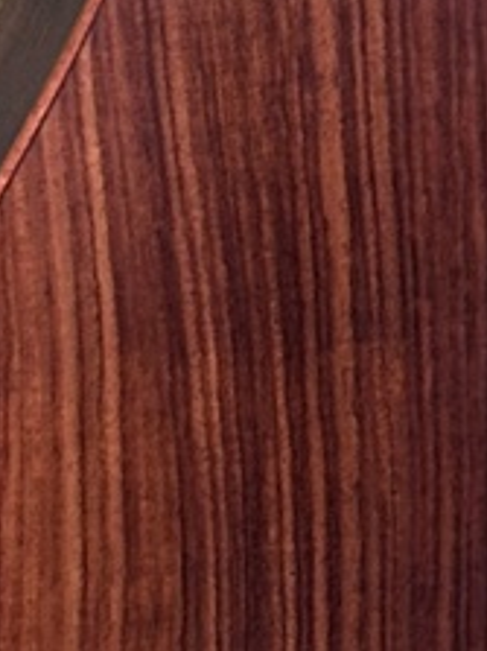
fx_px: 3229
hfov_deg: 8.5
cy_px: 26
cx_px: 668
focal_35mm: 172
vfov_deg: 11.4
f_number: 1.78
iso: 320
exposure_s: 1/33
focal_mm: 6.86
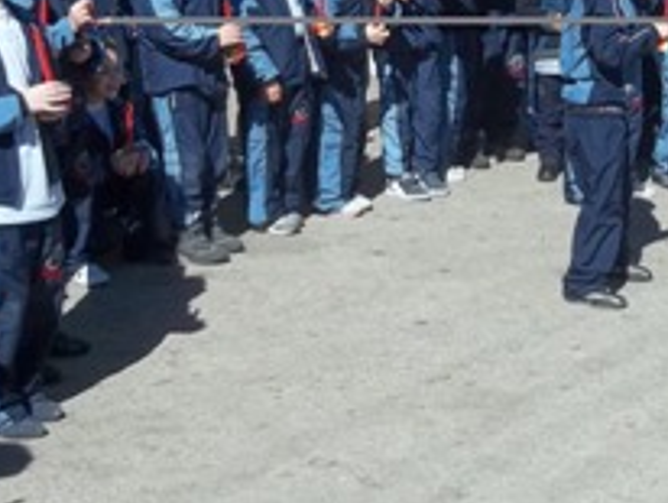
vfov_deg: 15.7
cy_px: 45
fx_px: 1797
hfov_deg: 21.0
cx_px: 407
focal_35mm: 93
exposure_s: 1/200
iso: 64
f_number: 8
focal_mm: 6.5
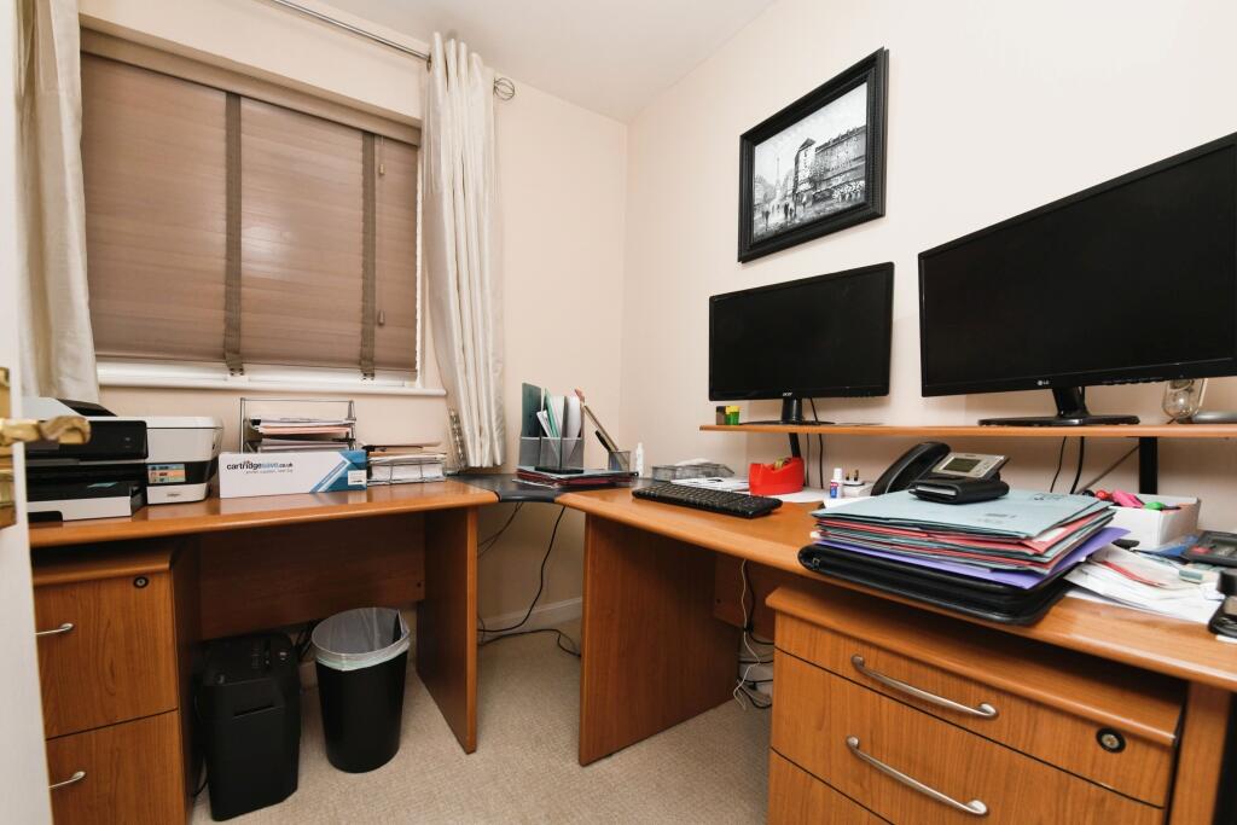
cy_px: 412
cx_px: 618
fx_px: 481
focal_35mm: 14
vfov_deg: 81.2
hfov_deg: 104.2
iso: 800
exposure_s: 1/60
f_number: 10
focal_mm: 14
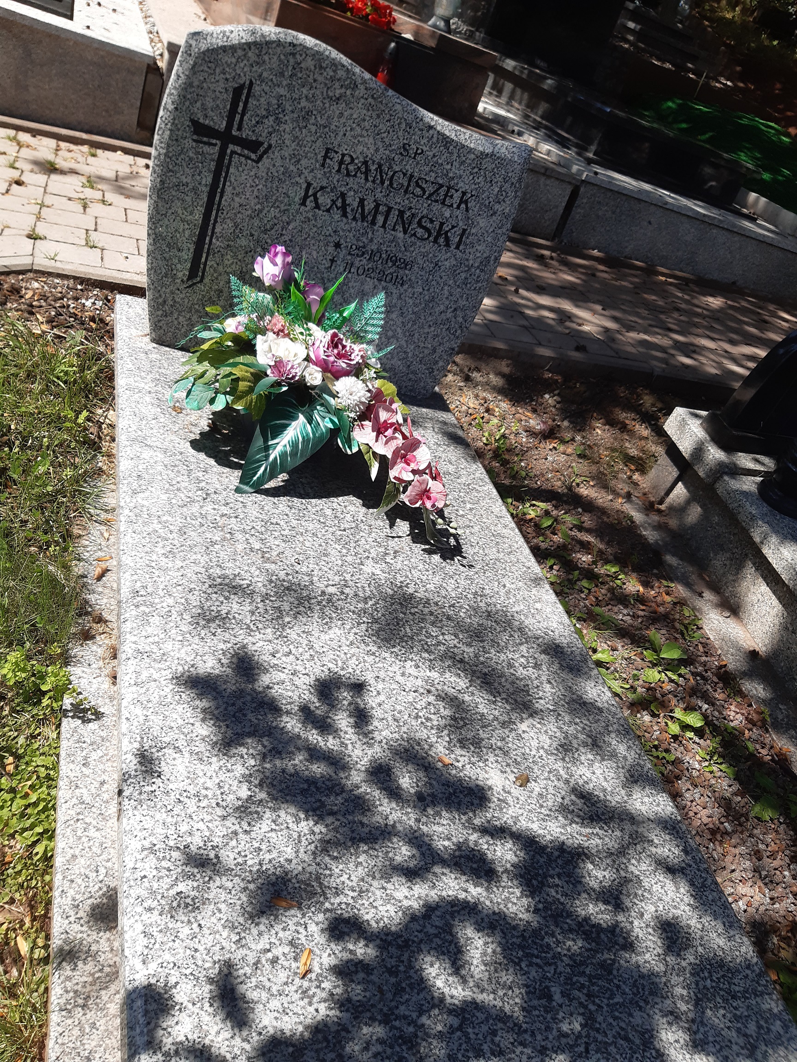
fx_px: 798
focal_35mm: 26
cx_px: 398
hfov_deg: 53.1
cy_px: 531
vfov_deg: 67.3
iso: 40
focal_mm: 3.92
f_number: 1.7
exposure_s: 1/1305
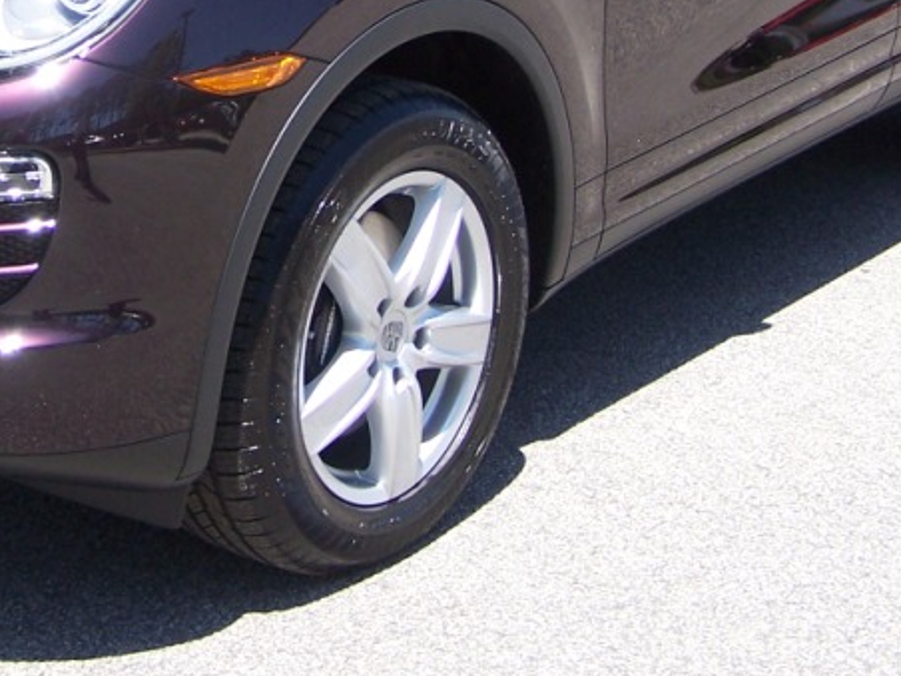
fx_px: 2238
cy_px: 18
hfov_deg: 22.5
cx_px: 221
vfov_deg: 16.8
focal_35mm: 86
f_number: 2.8
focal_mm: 6.3
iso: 80
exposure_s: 1/500
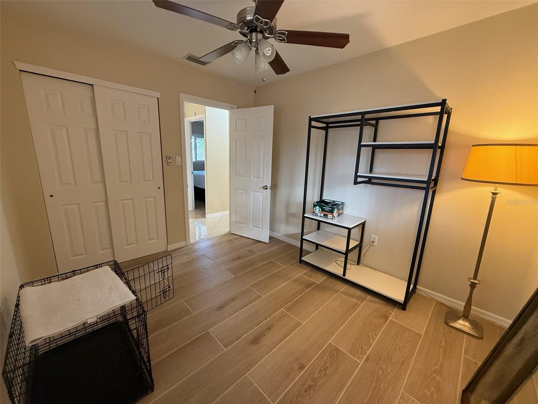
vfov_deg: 85.7
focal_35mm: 14
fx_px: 218
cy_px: 202
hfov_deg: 102.1
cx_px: 269
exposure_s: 1/60
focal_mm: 2.22
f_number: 2.2
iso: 400
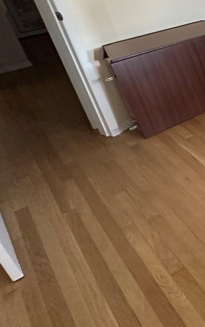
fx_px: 393
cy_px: 80
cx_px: 411
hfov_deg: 18.6
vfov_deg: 43.8
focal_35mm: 44
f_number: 2.2
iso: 400
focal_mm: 2.22
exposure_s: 1/60
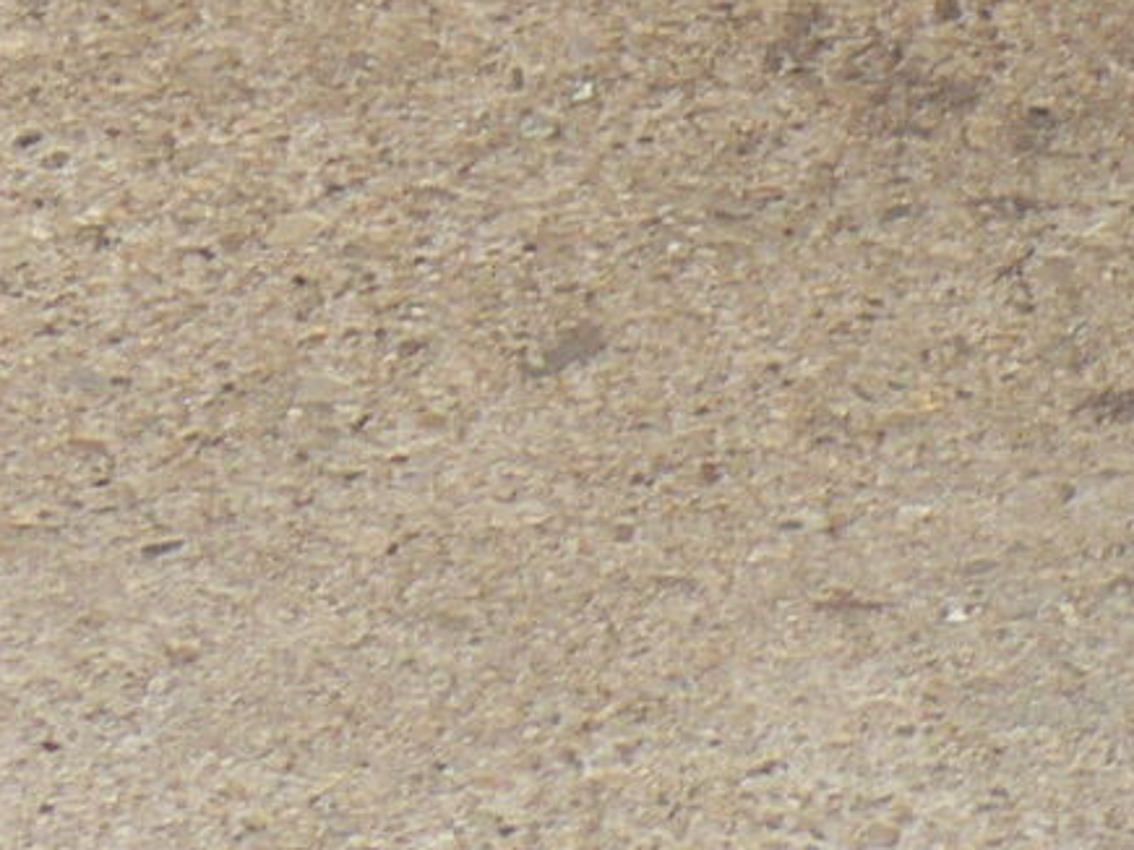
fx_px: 6943
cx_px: 808
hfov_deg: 9.3
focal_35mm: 212
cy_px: -1006
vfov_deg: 6.7
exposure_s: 1/50
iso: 80
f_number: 2.8
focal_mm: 6
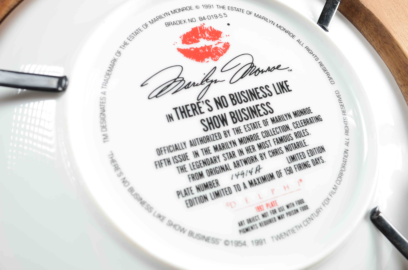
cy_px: 135
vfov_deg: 36.7
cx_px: 204
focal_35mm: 36
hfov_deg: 53.2
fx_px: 407
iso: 100
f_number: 6.3
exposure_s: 1/80
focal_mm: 24
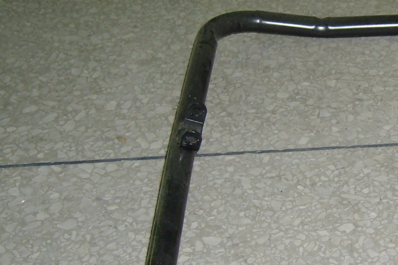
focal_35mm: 92
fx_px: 1017
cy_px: 151
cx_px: 429
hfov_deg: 21.1
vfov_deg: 14.9
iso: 100
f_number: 2.8
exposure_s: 1/45
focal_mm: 5.8
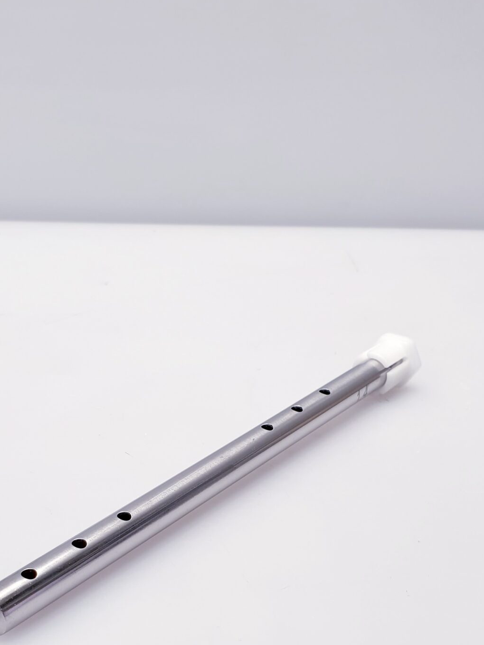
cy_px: 520
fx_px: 913
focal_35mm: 49
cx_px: 190
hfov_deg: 29.6
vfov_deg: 37.5
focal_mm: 4.3
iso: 64
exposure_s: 1/50
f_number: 2.4
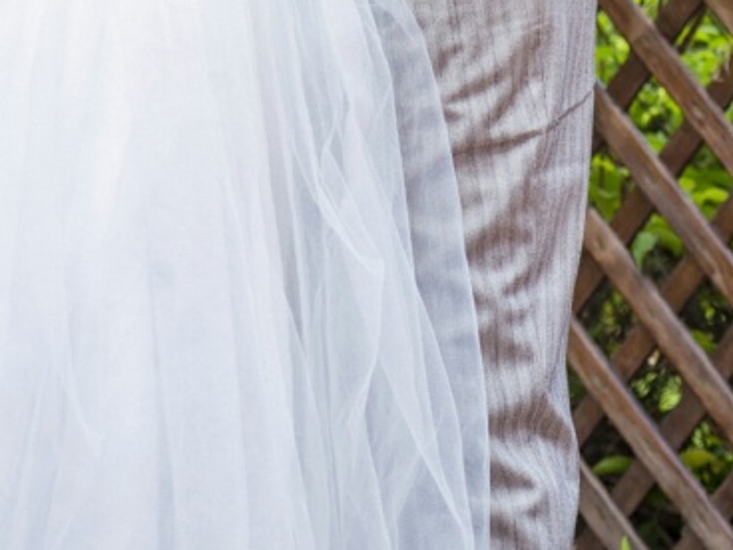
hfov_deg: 6.0
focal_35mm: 329
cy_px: -383
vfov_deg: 4.5
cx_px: 210
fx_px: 6967
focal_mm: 105
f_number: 6.3
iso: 200
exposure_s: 1/250
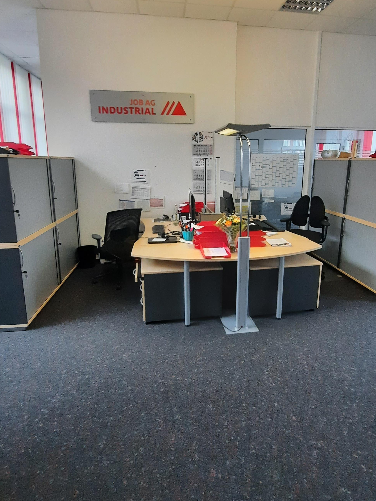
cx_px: 210
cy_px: 226
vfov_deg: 81.5
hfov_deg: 65.8
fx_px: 290
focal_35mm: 20
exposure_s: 1/50
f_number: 2.2
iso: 200
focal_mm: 1.74
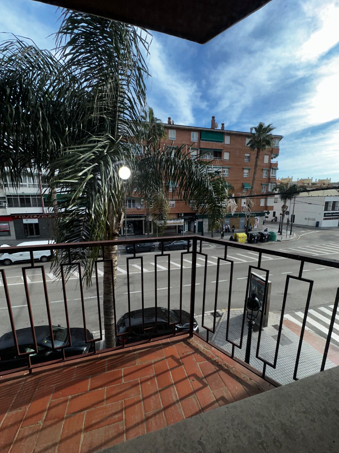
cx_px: 170
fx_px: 183
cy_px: 226
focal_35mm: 14
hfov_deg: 85.7
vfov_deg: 102.1
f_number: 2.2
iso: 32
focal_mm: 2.22
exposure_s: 1/1949
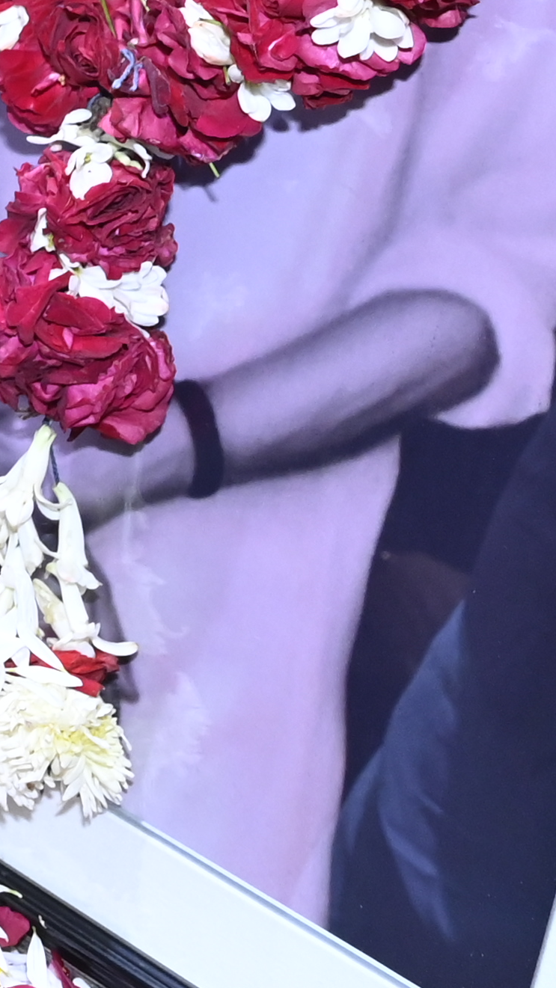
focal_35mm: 115
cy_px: -331
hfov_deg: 9.1
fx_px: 3014
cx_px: -942
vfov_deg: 17.4
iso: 1600
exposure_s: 1/160
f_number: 4.5
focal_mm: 24
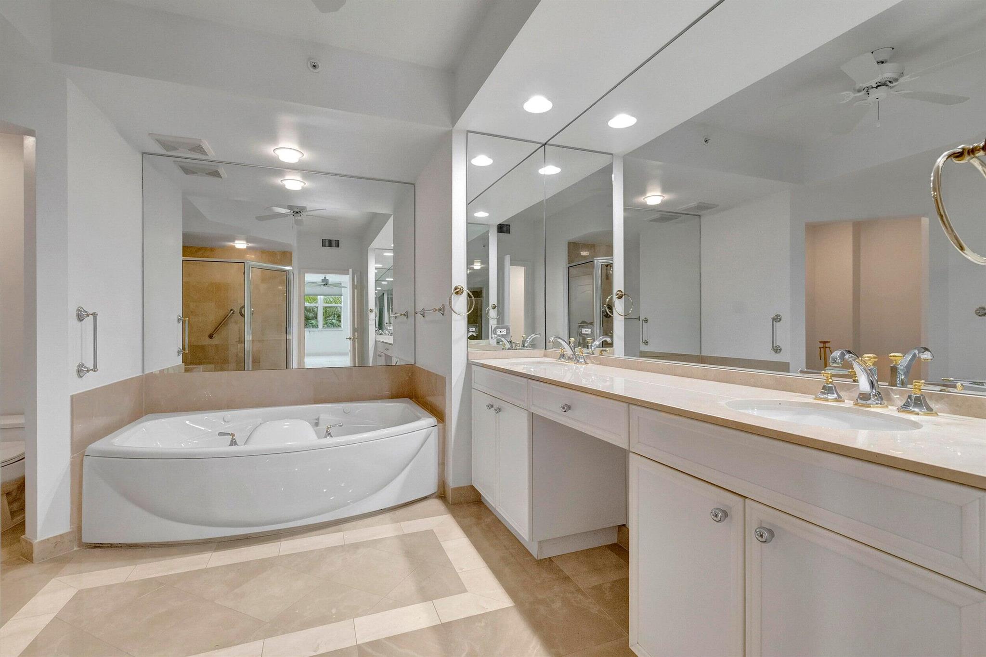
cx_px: 493
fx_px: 411
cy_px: 328
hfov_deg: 100.4
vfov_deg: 77.3
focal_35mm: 15
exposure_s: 1/15
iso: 2500
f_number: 8
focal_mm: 10
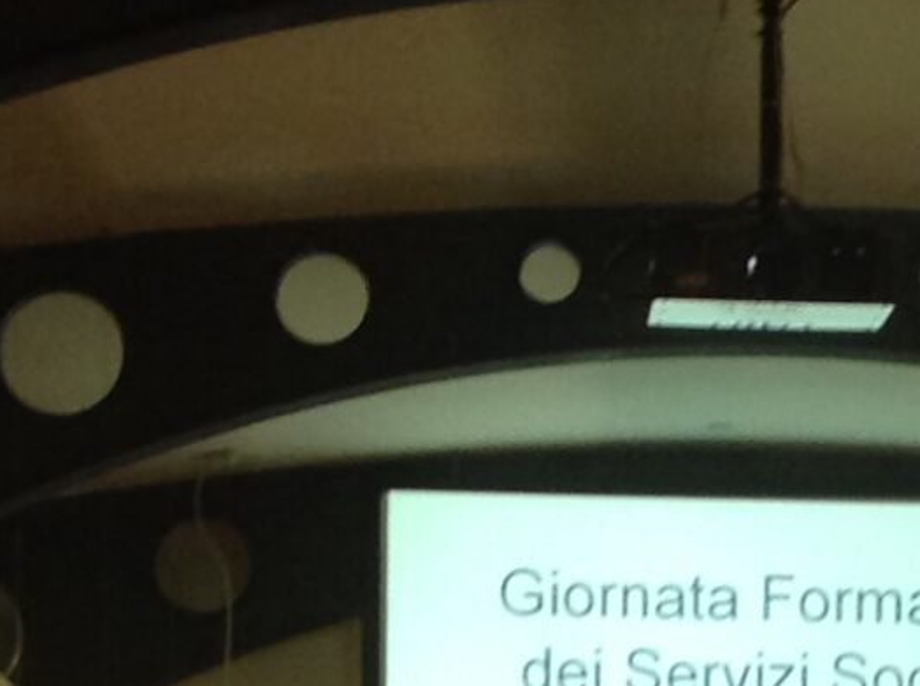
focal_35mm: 171
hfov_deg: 11.5
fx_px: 4536
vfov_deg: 8.2
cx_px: 781
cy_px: 1419
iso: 100
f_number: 2.4
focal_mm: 4.28
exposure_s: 1/15
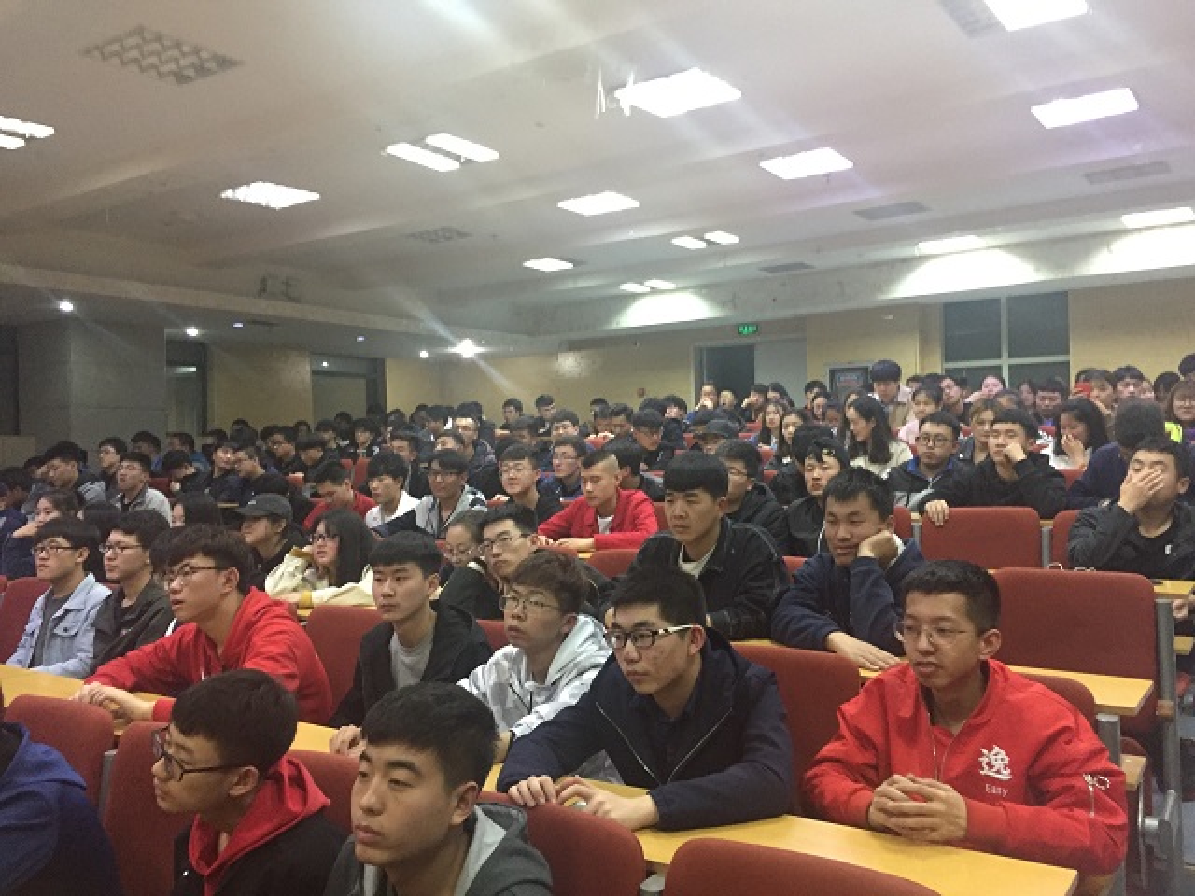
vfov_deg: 48.2
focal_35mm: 29
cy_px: 448
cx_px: 598
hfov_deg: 61.7
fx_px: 1001
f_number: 2.2
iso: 250
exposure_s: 1/17
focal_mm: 4.15
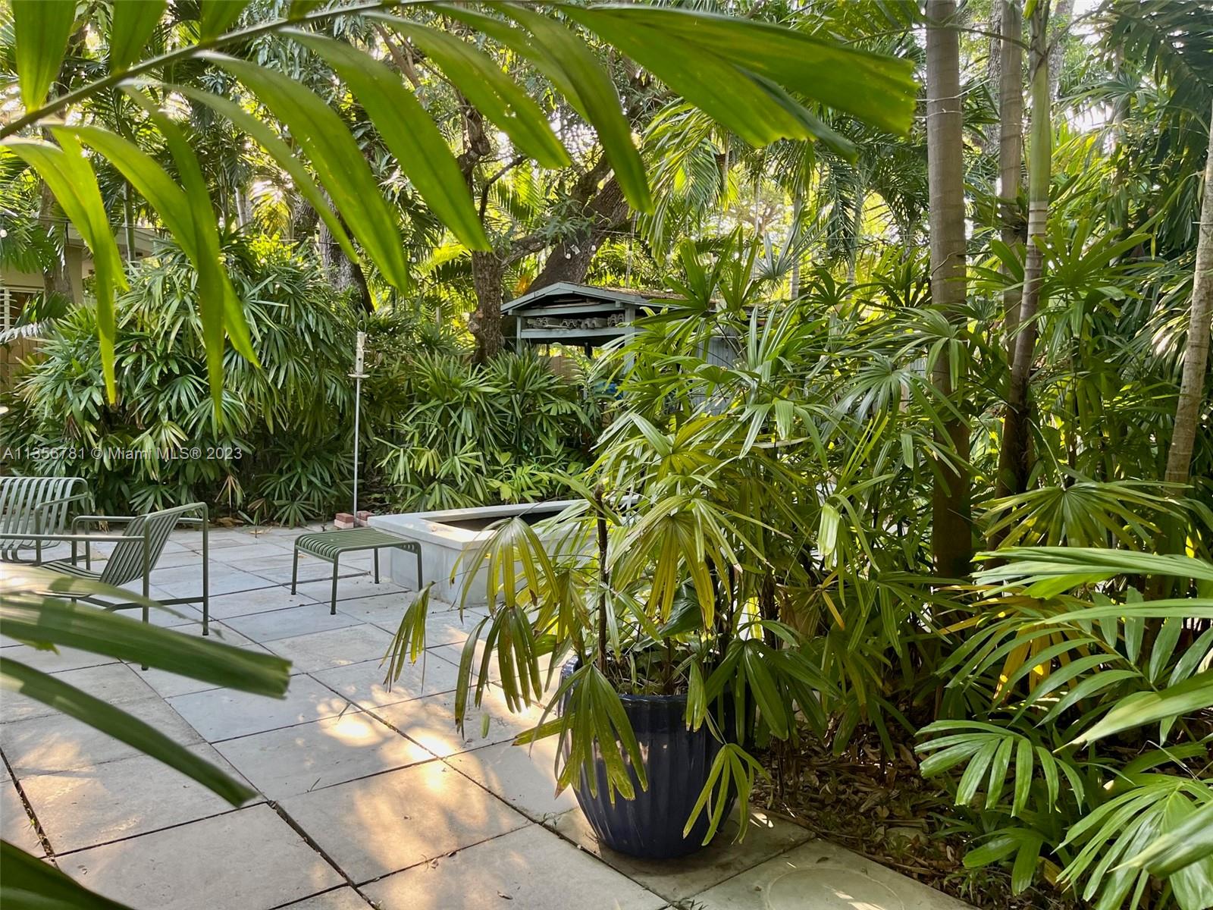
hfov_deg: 67.3
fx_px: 911
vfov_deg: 53.1
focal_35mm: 26
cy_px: 455
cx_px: 606
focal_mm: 5.1
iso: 100
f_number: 1.6
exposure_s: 1/121
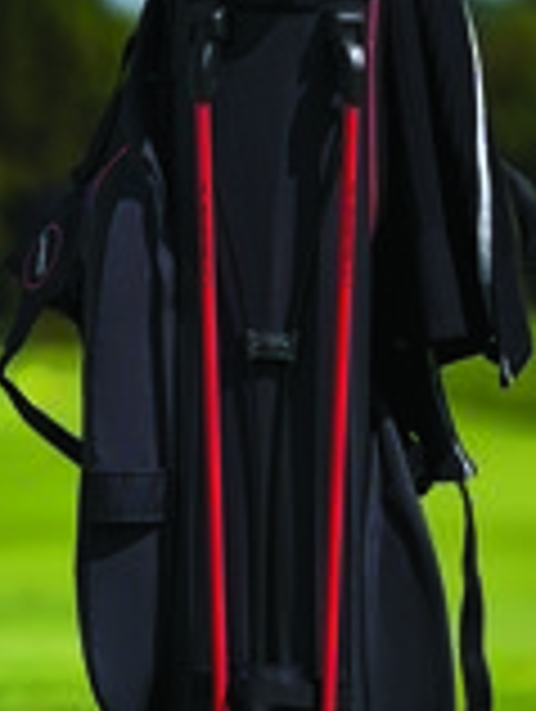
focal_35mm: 328
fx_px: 6754
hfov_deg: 4.5
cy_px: 180
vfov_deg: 6.0
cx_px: 309
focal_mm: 135
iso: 160
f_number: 2.8
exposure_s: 1/5000
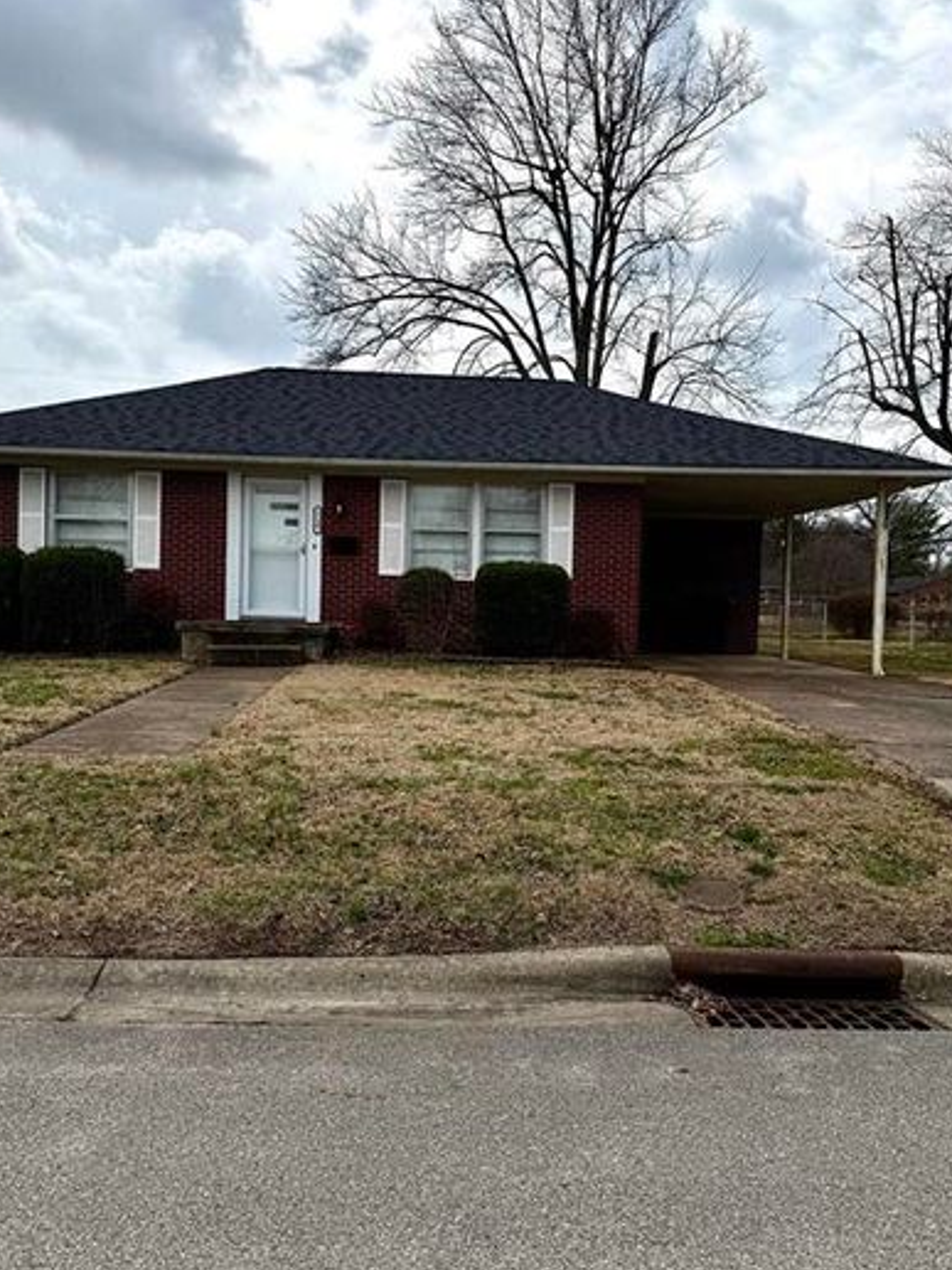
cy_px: 614
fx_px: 1137
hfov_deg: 45.4
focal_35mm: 31
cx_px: 458
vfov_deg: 58.3
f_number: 1.78
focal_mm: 6.76
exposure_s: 1/10309
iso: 80
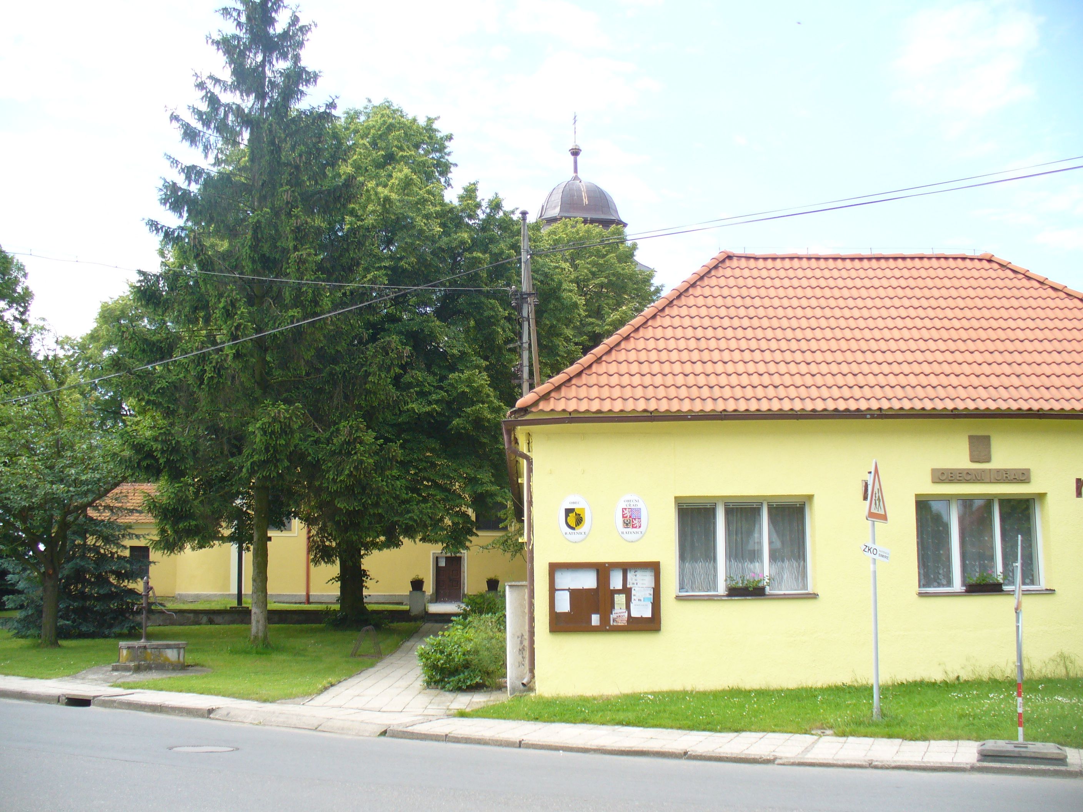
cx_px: 542
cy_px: 406
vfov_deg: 38.7
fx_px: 1158
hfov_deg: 50.1
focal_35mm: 37
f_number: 2.8
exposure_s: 1/400
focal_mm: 6.1
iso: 80
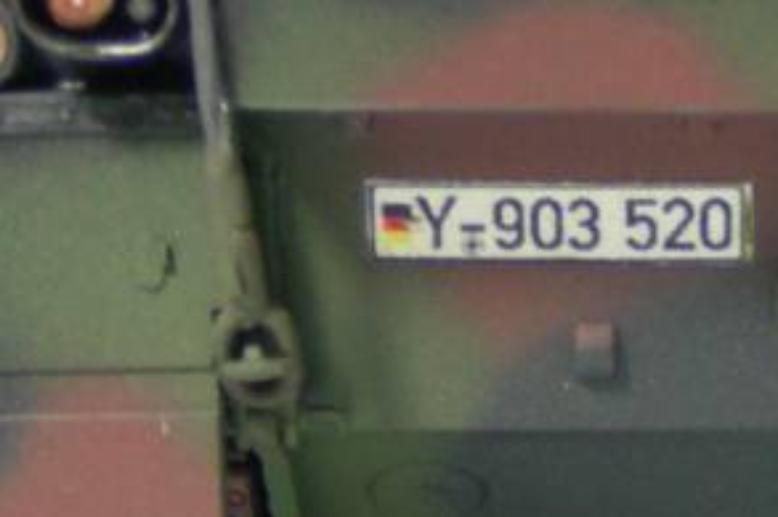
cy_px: -239
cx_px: 940
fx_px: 2916
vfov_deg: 9.9
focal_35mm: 135
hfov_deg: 14.7
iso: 50
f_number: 3.5
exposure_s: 1/6.7
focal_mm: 6.3
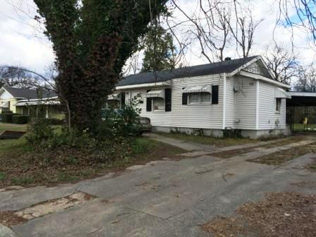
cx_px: 158
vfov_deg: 48.2
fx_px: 265
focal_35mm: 29
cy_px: 118
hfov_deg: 61.7
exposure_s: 1/1080
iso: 32
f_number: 2.2
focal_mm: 4.15
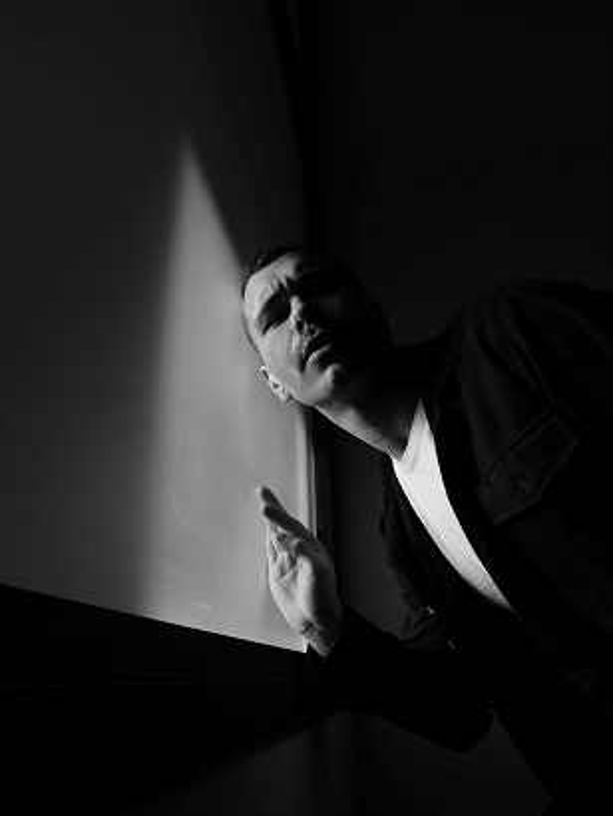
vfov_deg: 71.6
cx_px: 306
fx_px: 566
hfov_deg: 56.9
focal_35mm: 24
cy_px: 408
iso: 200
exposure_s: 1/640
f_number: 7.1
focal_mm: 12
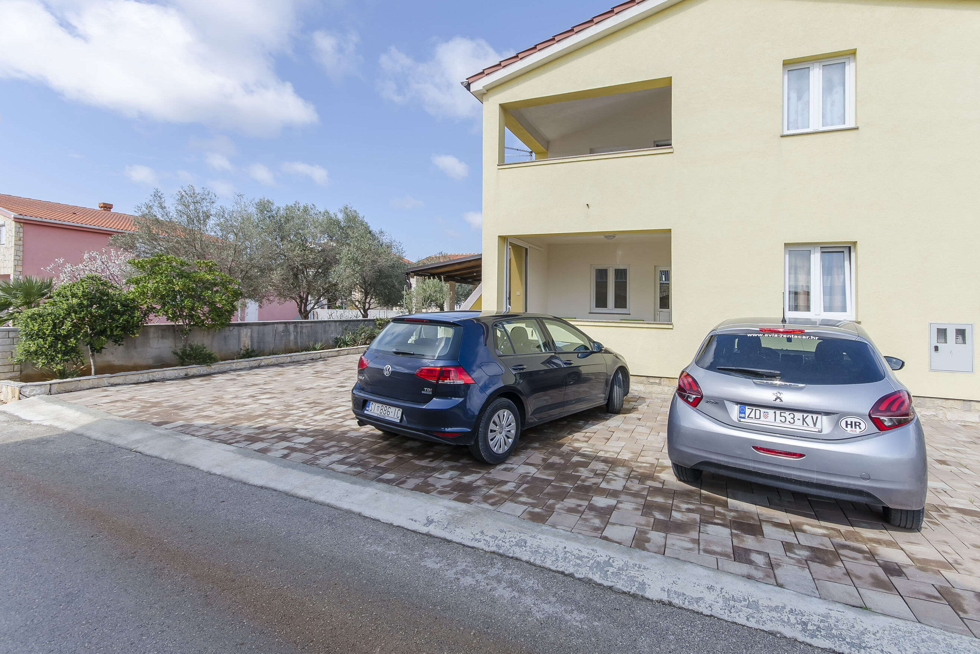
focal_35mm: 16
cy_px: 312
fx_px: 436
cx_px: 511
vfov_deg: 73.7
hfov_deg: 96.7
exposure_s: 1/250
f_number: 8
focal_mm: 10
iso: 110
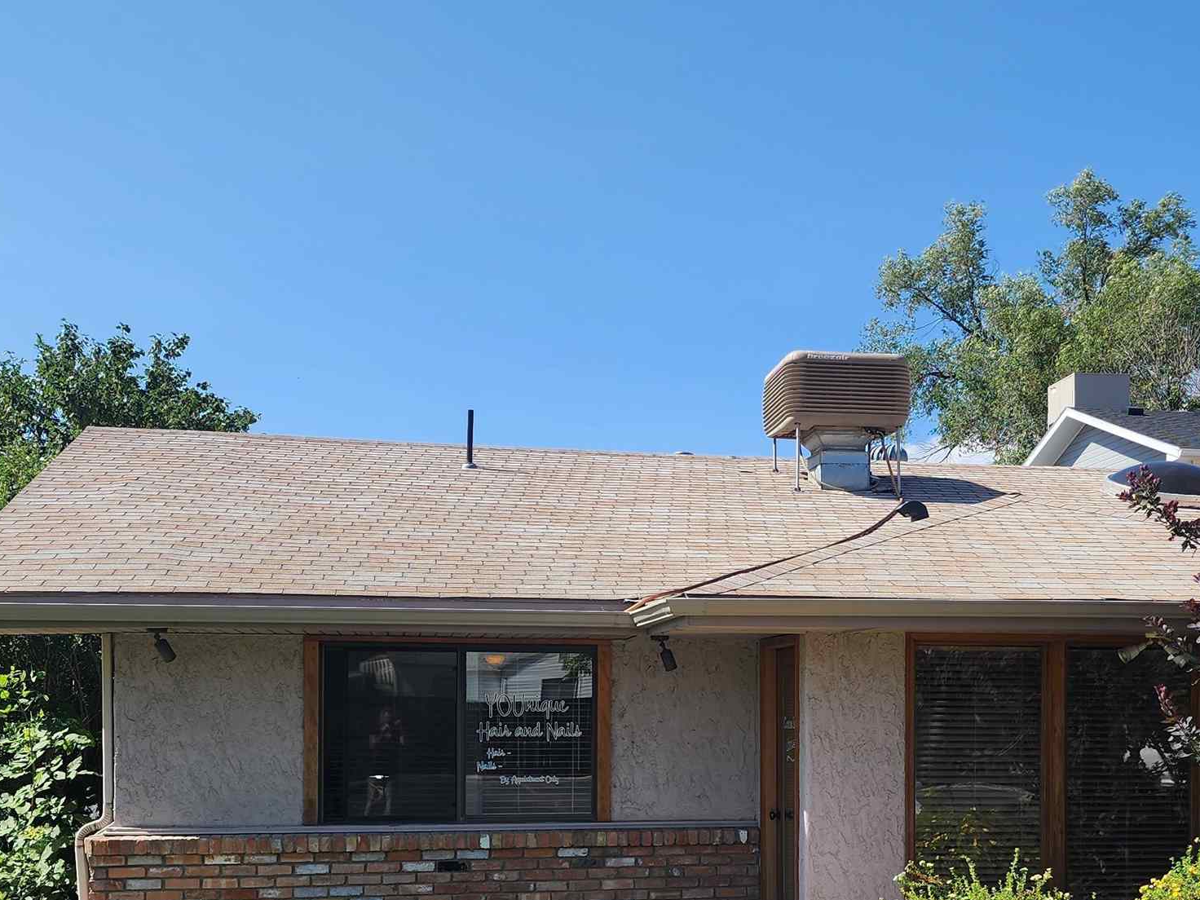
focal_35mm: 48
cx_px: 735
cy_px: 730
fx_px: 1664
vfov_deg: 29.5
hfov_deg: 39.4
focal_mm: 6.4
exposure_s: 1/986
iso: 12
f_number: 1.8
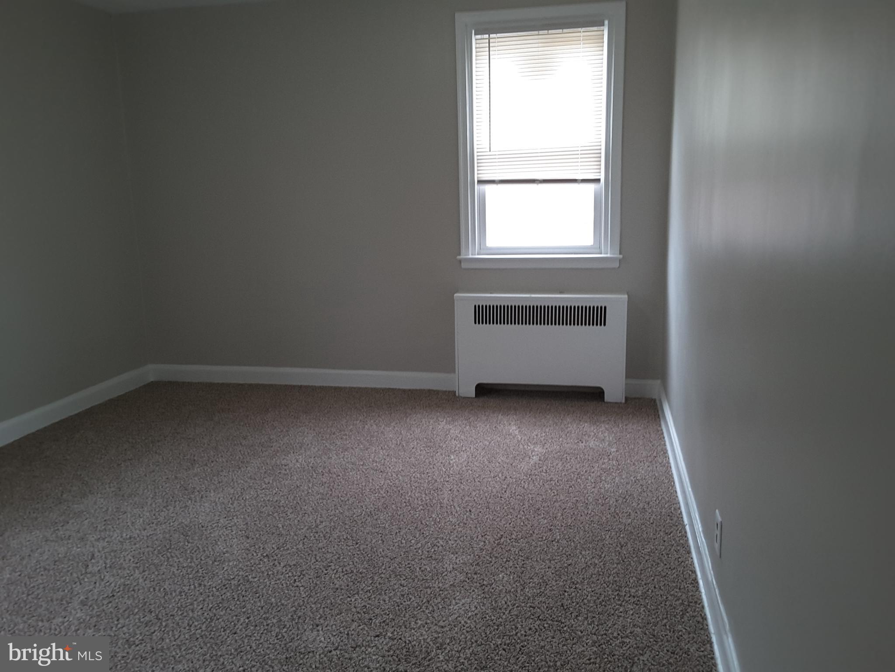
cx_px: 448
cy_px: 336
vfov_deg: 45.4
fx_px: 802
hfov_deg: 58.4
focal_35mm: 31
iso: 50
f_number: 1.9
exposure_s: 1/40
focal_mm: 2.9
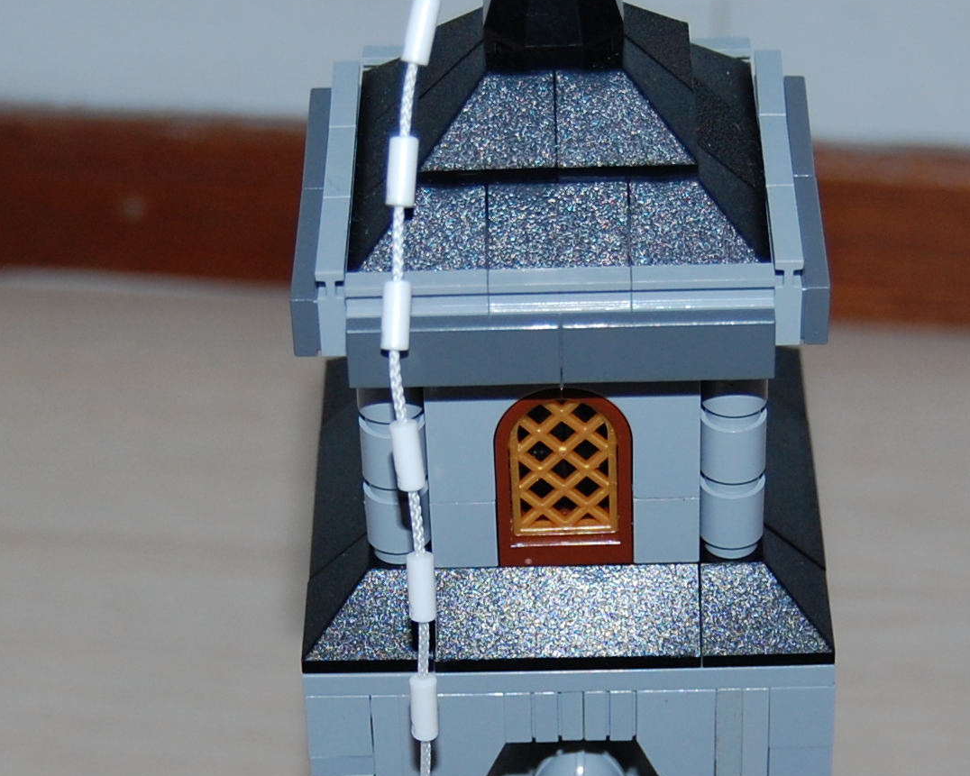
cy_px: 657
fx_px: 3388
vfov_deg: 13.0
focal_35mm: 118
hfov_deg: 16.3
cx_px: 444
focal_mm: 30
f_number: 4.2
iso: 400
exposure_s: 1/60
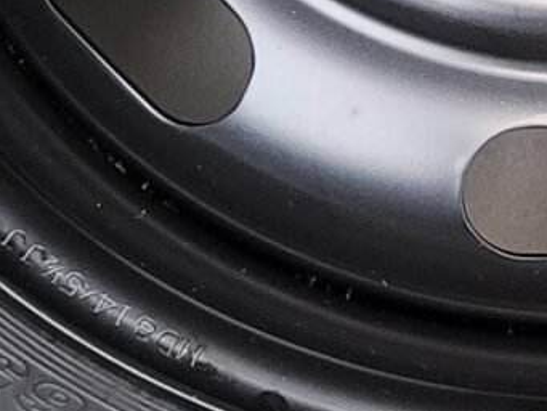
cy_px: -451
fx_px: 3082
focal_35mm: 195
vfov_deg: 7.3
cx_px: 577
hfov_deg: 10.0
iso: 640
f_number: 1.8
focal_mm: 5.4
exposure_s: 1/25
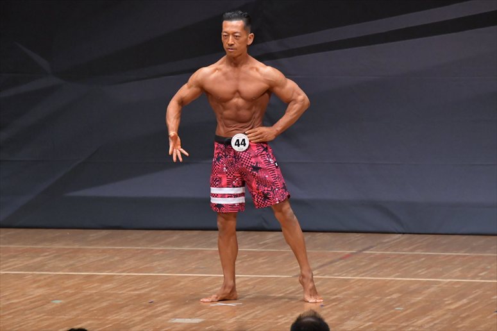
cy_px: 166
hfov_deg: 6.9
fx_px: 4140
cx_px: 248
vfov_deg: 4.6
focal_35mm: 300
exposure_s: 1/400
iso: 6400
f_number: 5.6
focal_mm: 200
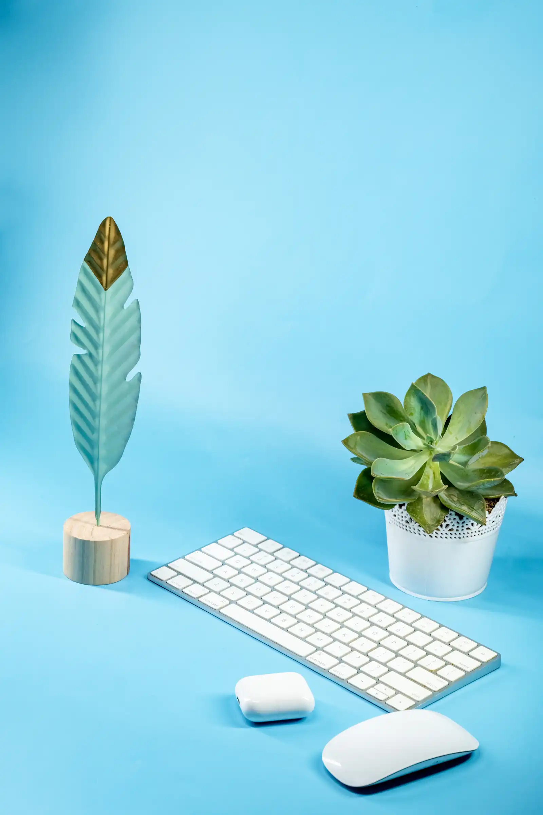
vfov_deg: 23.1
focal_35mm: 88
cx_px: 272
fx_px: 1990
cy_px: 408
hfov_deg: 15.5
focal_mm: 59
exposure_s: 1/160
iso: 640
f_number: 7.1
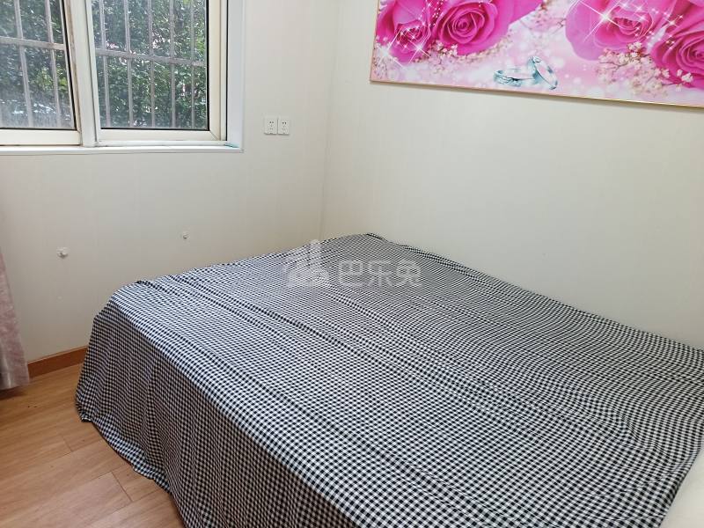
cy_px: 264
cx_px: 352
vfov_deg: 56.8
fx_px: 488
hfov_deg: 71.6
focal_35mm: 24
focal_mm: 5.25
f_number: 1.75
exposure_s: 1/25
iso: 758
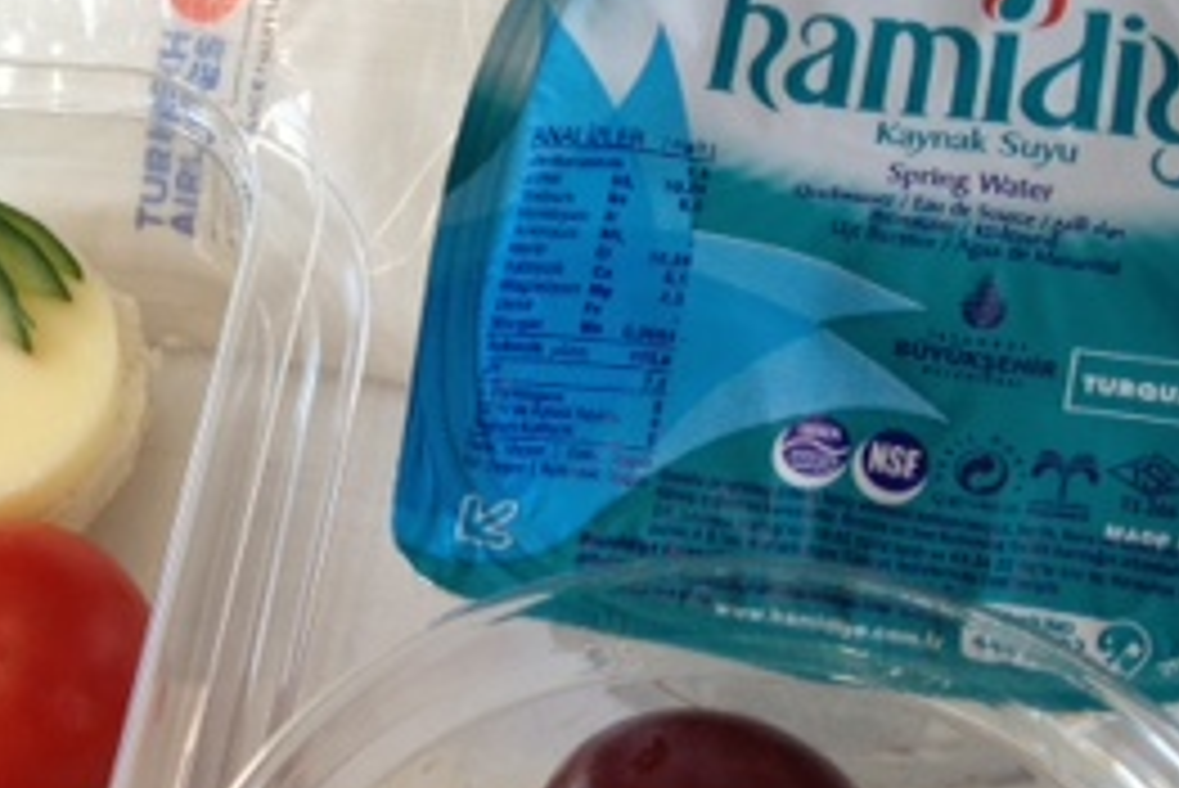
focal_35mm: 89
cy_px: 774
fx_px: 2916
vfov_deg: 15.1
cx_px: -27
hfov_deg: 21.9
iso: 64
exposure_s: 1/30
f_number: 2.4
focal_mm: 4.28
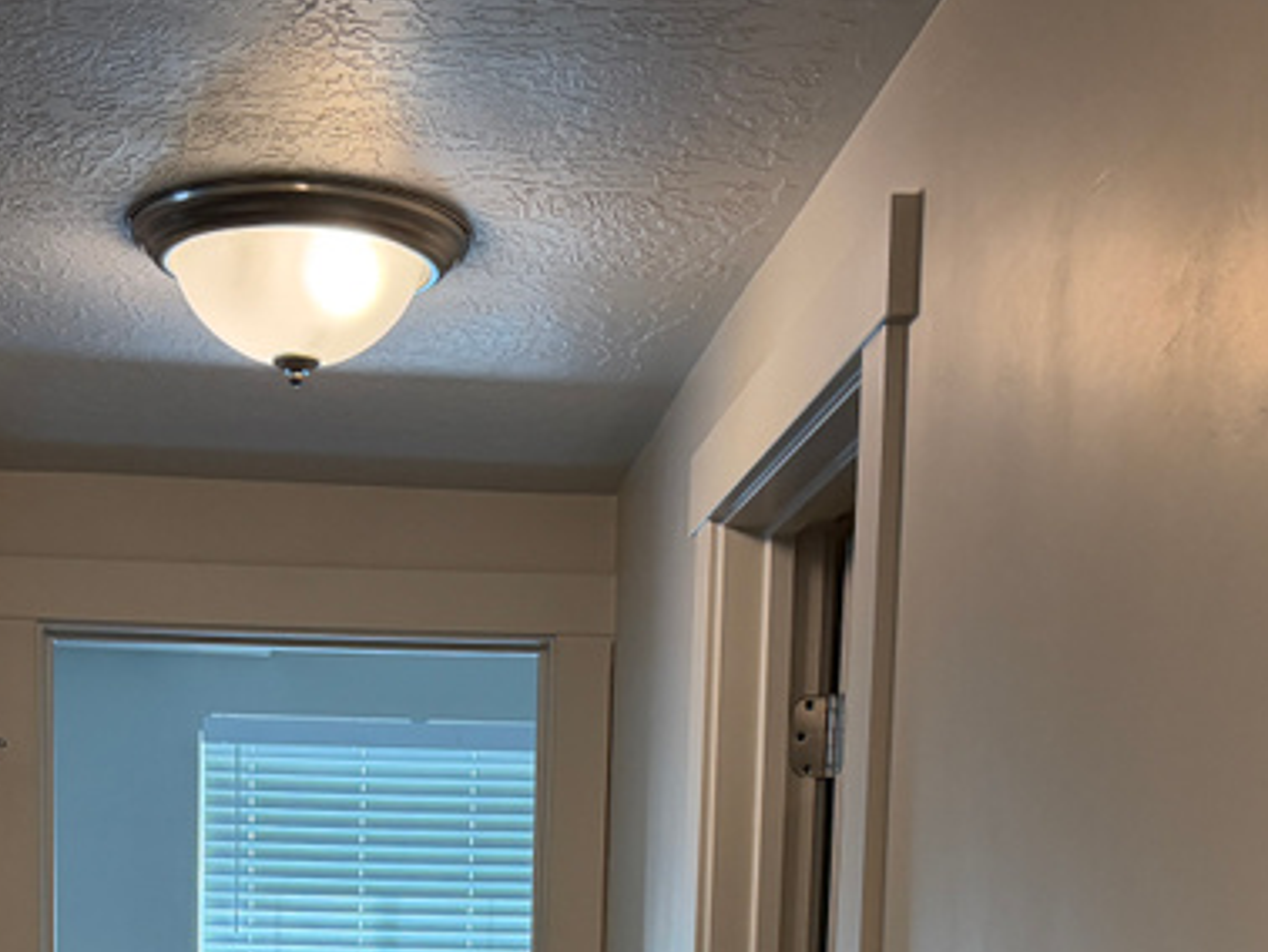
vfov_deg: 20.6
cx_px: 429
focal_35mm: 65
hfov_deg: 29.6
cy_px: 1247
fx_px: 2382
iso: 200
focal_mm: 6.76
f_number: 1.78
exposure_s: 1/219
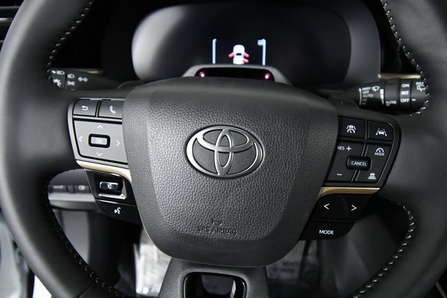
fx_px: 373
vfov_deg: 43.6
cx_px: 224
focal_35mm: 30
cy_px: 149
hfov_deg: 61.9
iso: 7200
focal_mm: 20
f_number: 5.6
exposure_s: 1/250
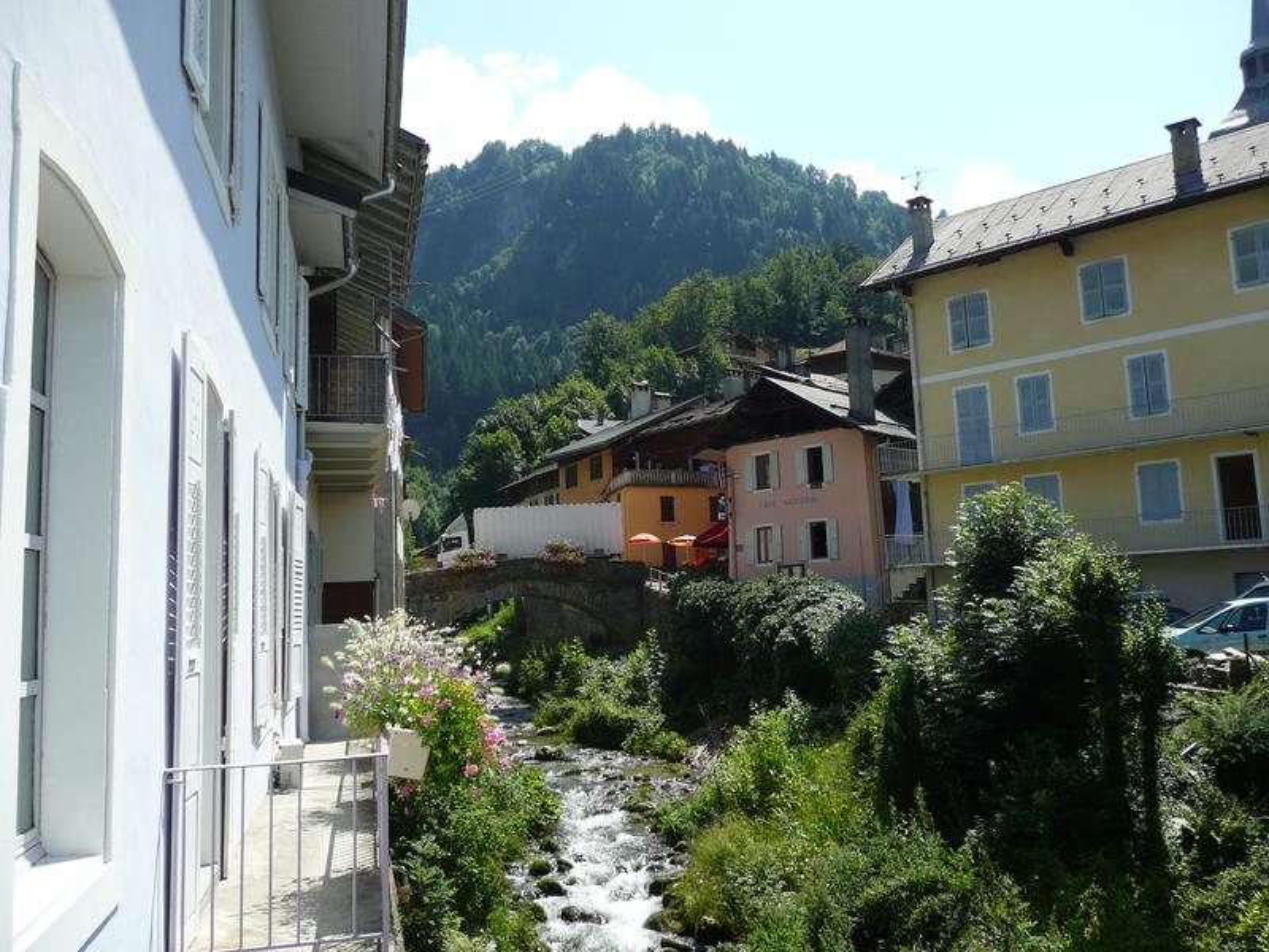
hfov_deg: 63.4
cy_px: 476
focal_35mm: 28
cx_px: 634
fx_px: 1026
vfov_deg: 49.7
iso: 100
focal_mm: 4.6
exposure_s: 1/640
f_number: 3.3
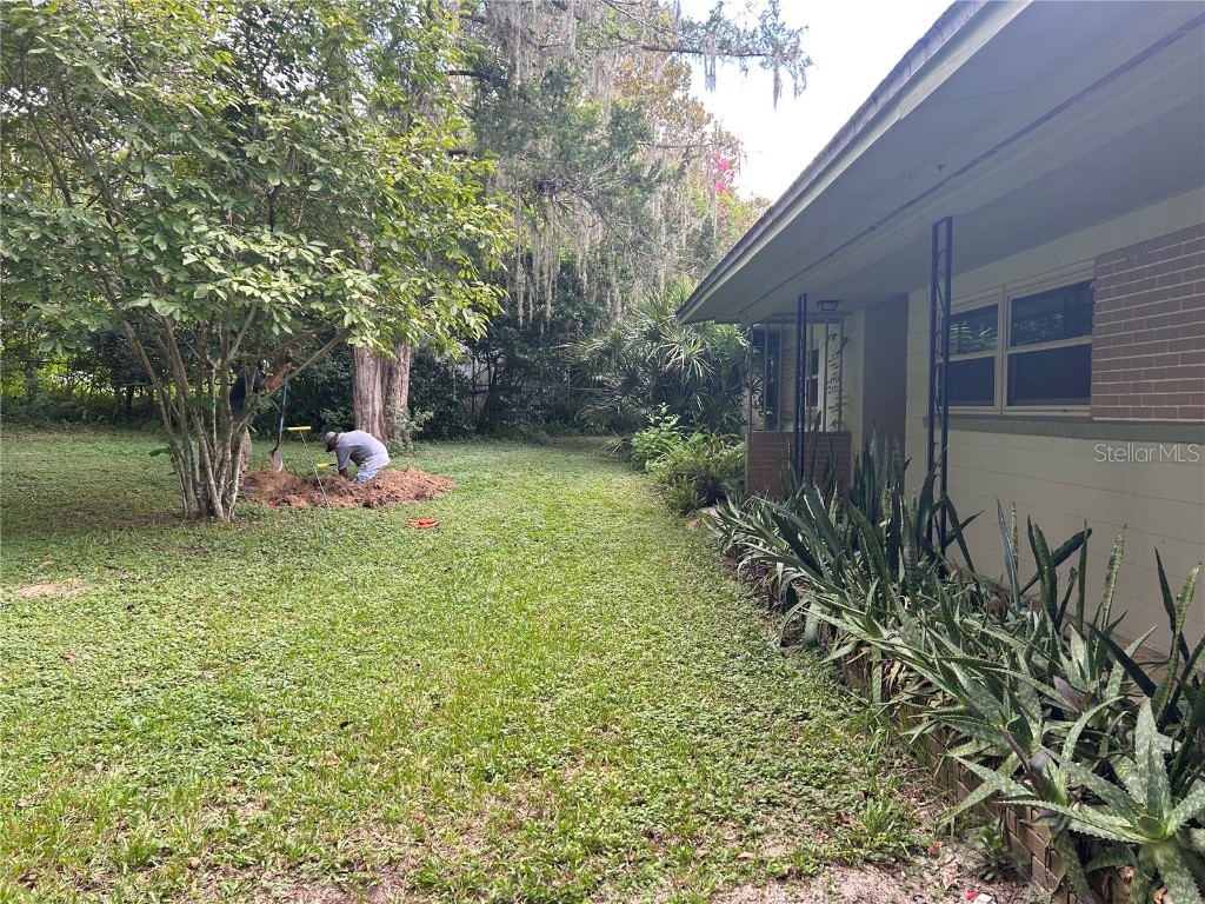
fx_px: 905
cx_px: 602
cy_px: 452
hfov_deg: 67.3
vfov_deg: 53.1
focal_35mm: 26
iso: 50
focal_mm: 5.7
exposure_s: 1/186
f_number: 1.5
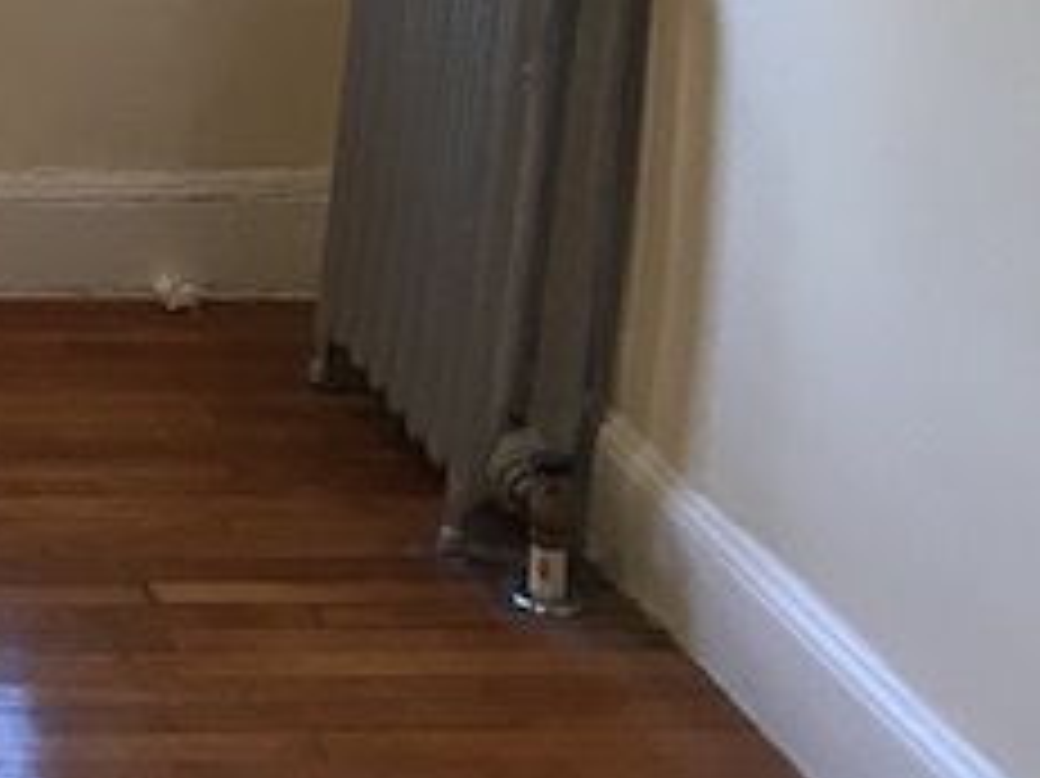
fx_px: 2913
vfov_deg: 14.2
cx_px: -464
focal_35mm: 97
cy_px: -391
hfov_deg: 18.3
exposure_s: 1/40
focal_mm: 3.99
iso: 25
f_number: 1.8
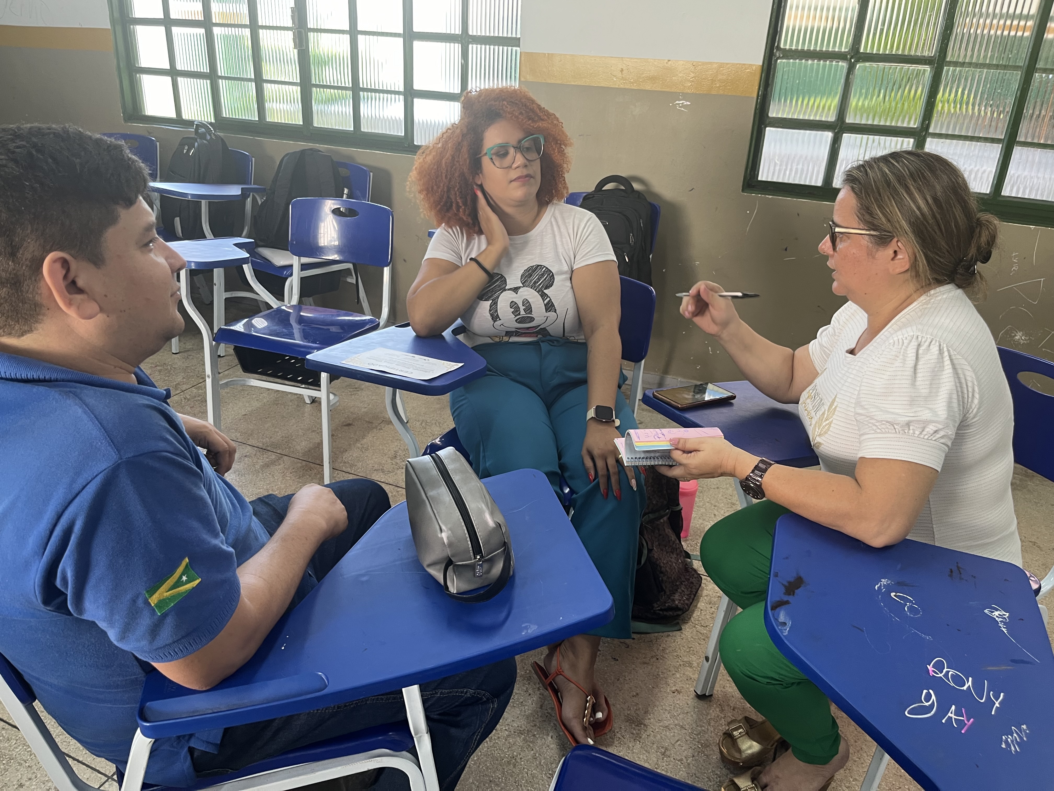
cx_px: 527
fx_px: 792
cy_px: 396
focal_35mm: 26
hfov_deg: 67.3
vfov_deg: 53.1
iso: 100
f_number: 1.6
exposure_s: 1/60
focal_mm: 5.1
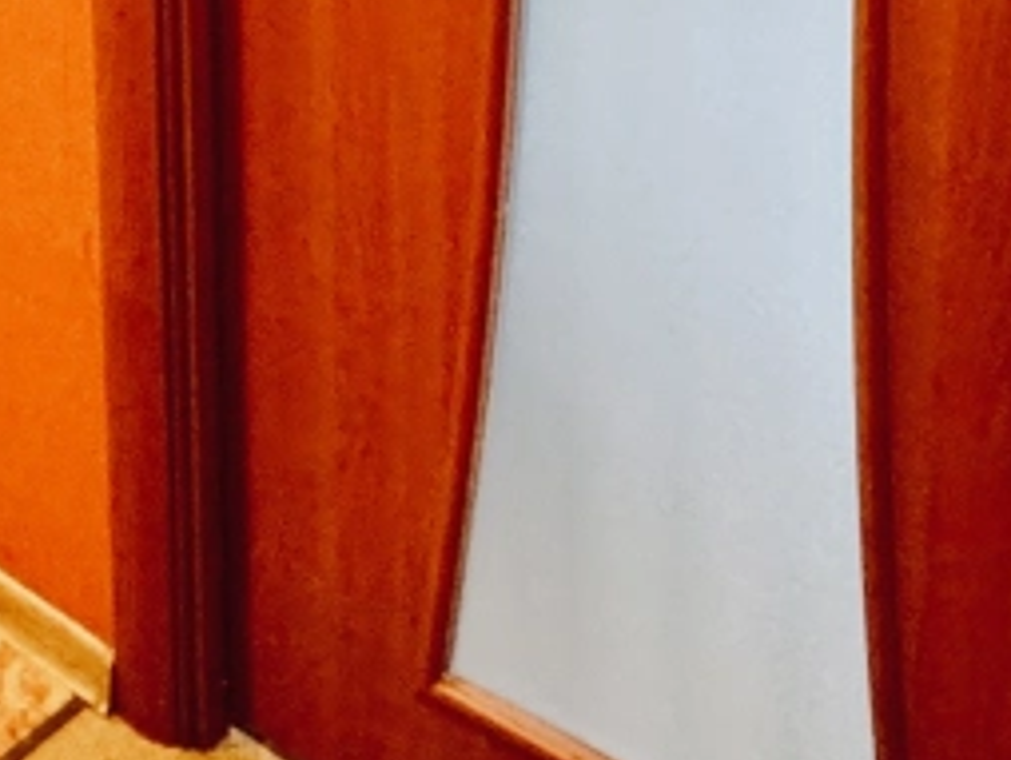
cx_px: -179
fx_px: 2017
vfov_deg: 18.3
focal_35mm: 69
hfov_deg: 25.5
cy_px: -472
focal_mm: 2.22
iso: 800
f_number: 2.2
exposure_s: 1/50
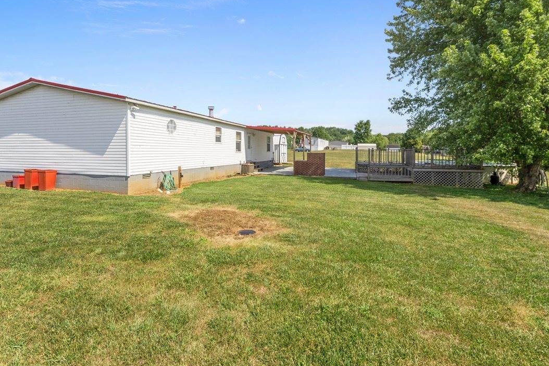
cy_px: 159
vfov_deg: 67.6
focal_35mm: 18
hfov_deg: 90.5
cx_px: 275
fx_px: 272
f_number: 9
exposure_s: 1/400
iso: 100
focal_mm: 14.7
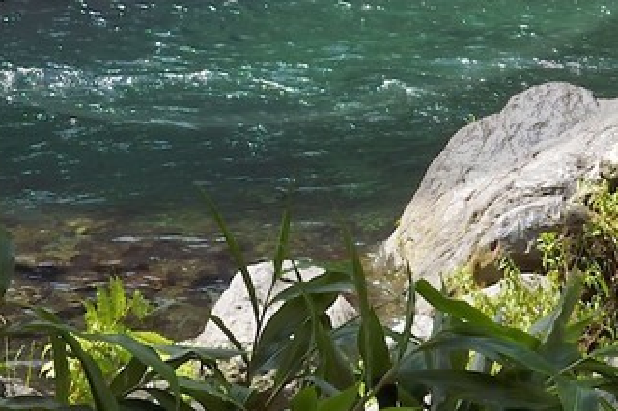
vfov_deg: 10.0
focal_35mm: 120
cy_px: -581
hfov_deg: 17.0
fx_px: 2059
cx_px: 207
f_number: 13
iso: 500
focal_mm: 24
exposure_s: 1/160
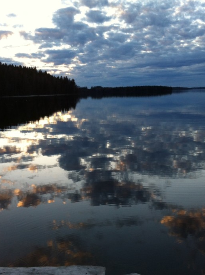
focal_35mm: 42
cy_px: 147
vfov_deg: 44.8
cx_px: 99
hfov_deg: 34.3
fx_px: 332
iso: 100
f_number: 2.8
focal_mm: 3.85
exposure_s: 1/120
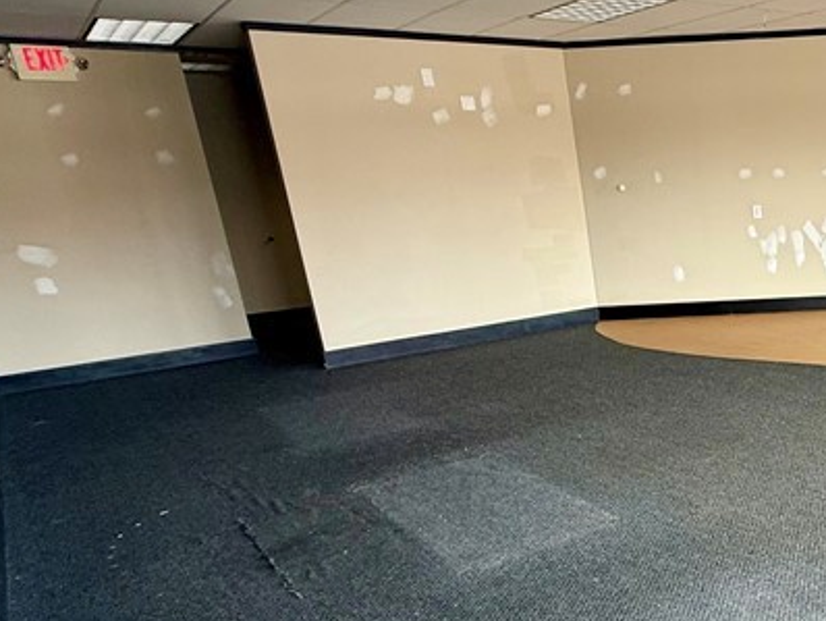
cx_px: 872
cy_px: 411
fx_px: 860
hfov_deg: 42.4
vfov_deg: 39.3
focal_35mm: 36
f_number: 2.2
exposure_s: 1/99
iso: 100
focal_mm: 2.22
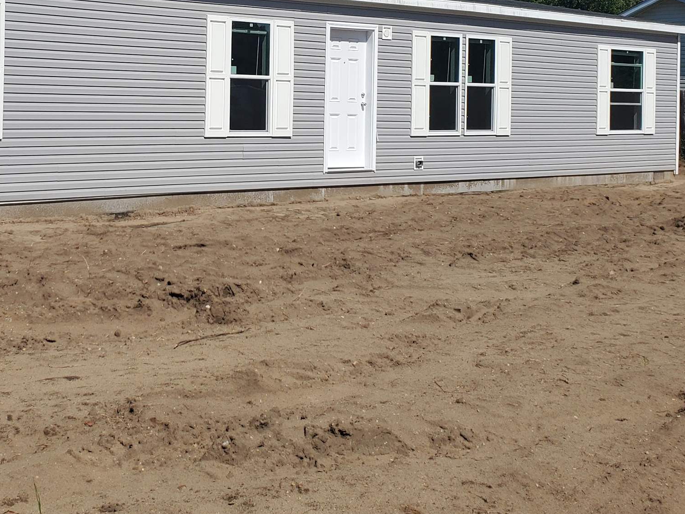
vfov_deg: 26.7
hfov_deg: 35.4
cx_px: 172
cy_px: 60
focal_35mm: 53
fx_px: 1049
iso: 50
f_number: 2.4
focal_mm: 4.3
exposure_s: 1/2872
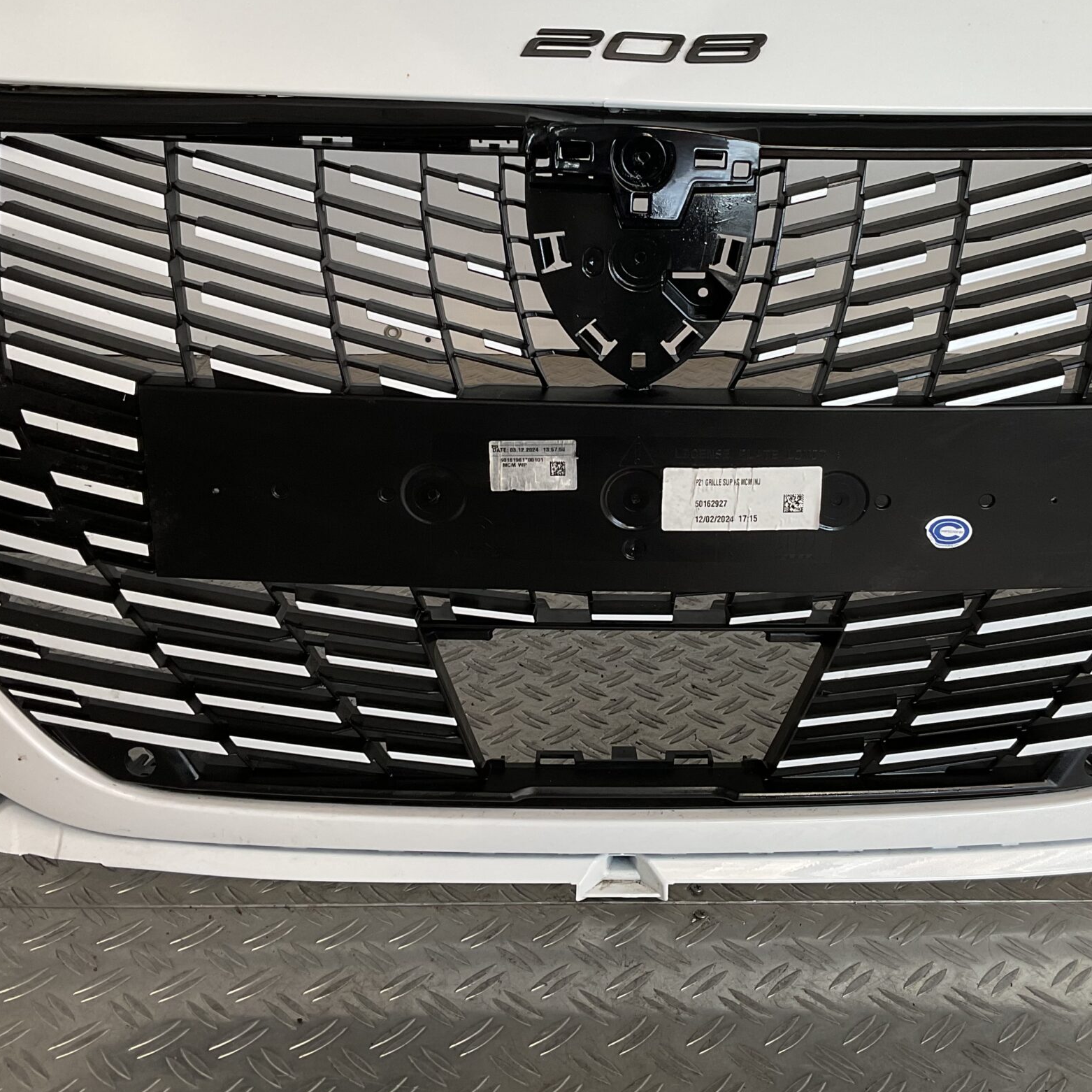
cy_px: 450
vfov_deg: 39.9
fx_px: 1499
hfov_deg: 39.9
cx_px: 623
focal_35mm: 42
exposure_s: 1/100
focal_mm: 3
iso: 40
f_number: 1.8
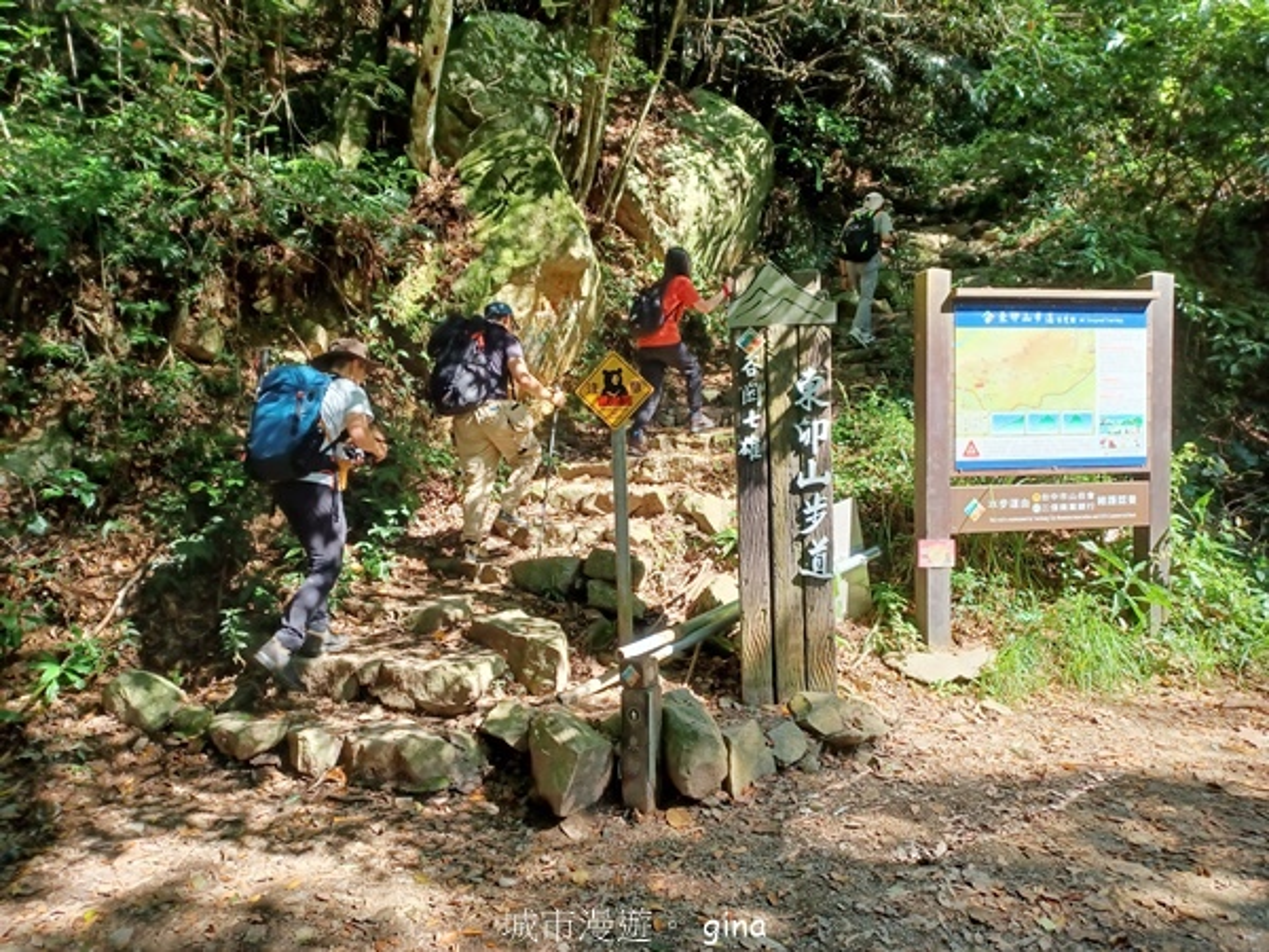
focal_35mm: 25
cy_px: 476
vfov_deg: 54.9
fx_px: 916
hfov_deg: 69.4
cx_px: 634
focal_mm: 4.6
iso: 64
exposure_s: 1/119
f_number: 1.8
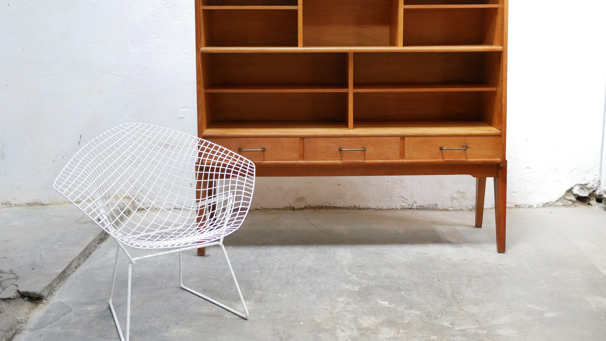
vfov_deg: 27.0
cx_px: 306
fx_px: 707
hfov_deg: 46.4
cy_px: 133
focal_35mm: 44
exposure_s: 1/60
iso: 1250
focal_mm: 20
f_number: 1.7
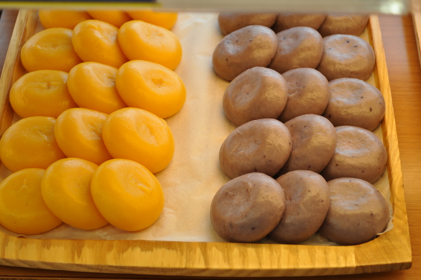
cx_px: 210
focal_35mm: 82
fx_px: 964
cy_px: 140
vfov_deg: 16.5
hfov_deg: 24.6
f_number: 6.3
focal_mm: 55
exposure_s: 1/40
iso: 200
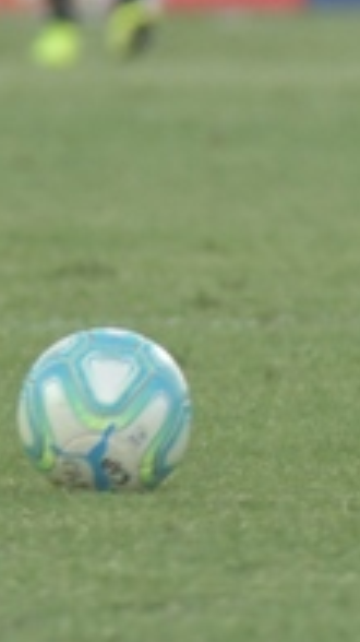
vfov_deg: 1.1
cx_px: -36
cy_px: -146
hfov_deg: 0.6
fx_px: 32690
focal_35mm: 1923
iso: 800
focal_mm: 300
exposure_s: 1/640
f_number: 4
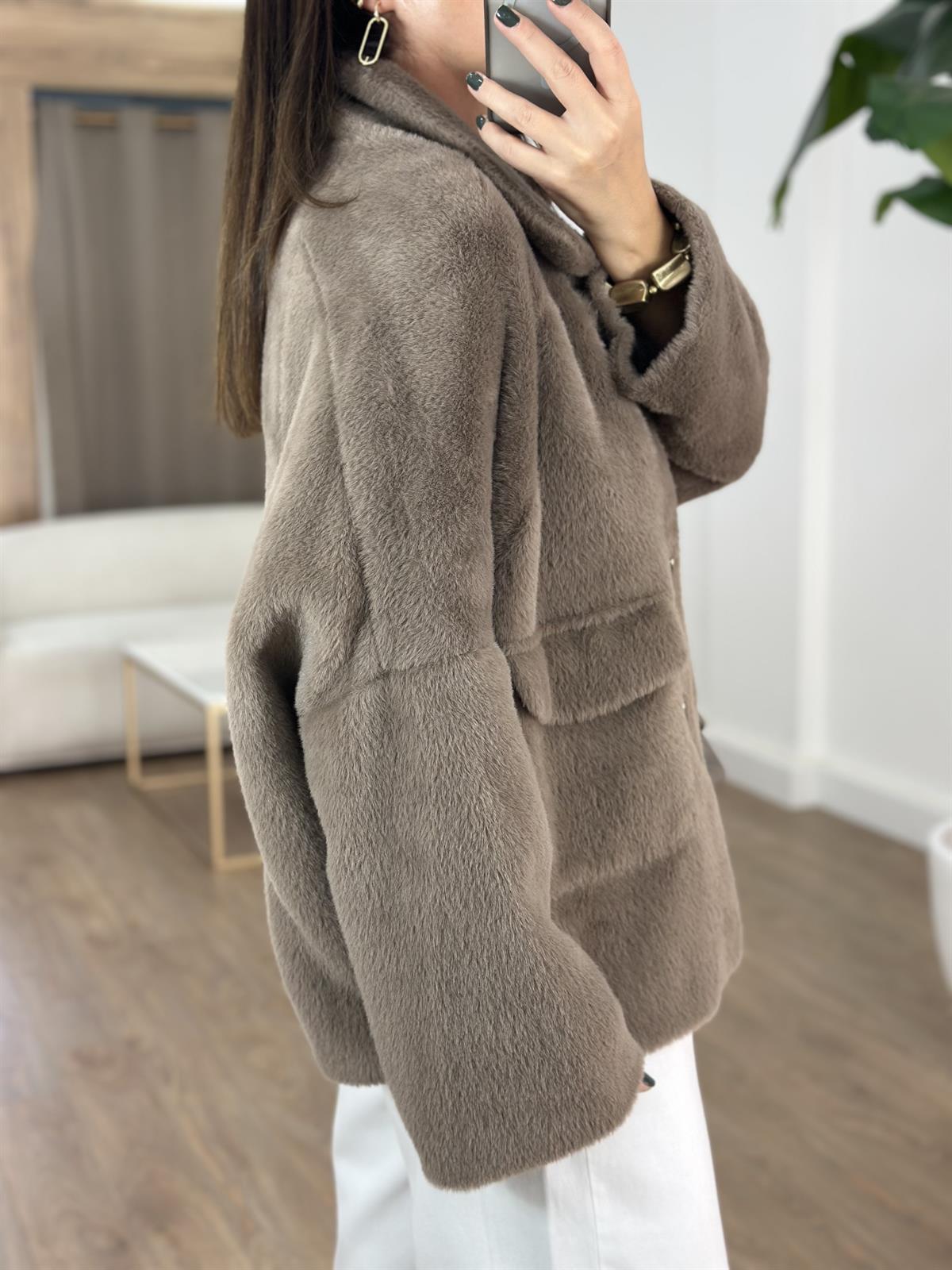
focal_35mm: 48
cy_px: 635
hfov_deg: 30.3
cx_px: 476
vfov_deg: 39.7
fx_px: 1760
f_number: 1.78
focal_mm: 6.86
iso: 80
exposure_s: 1/135
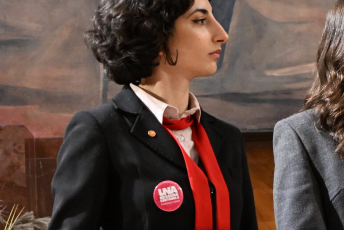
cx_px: 423
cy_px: 270
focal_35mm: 145
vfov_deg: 9.3
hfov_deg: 13.7
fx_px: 1385
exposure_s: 1/50
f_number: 6.3
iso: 3200
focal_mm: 44
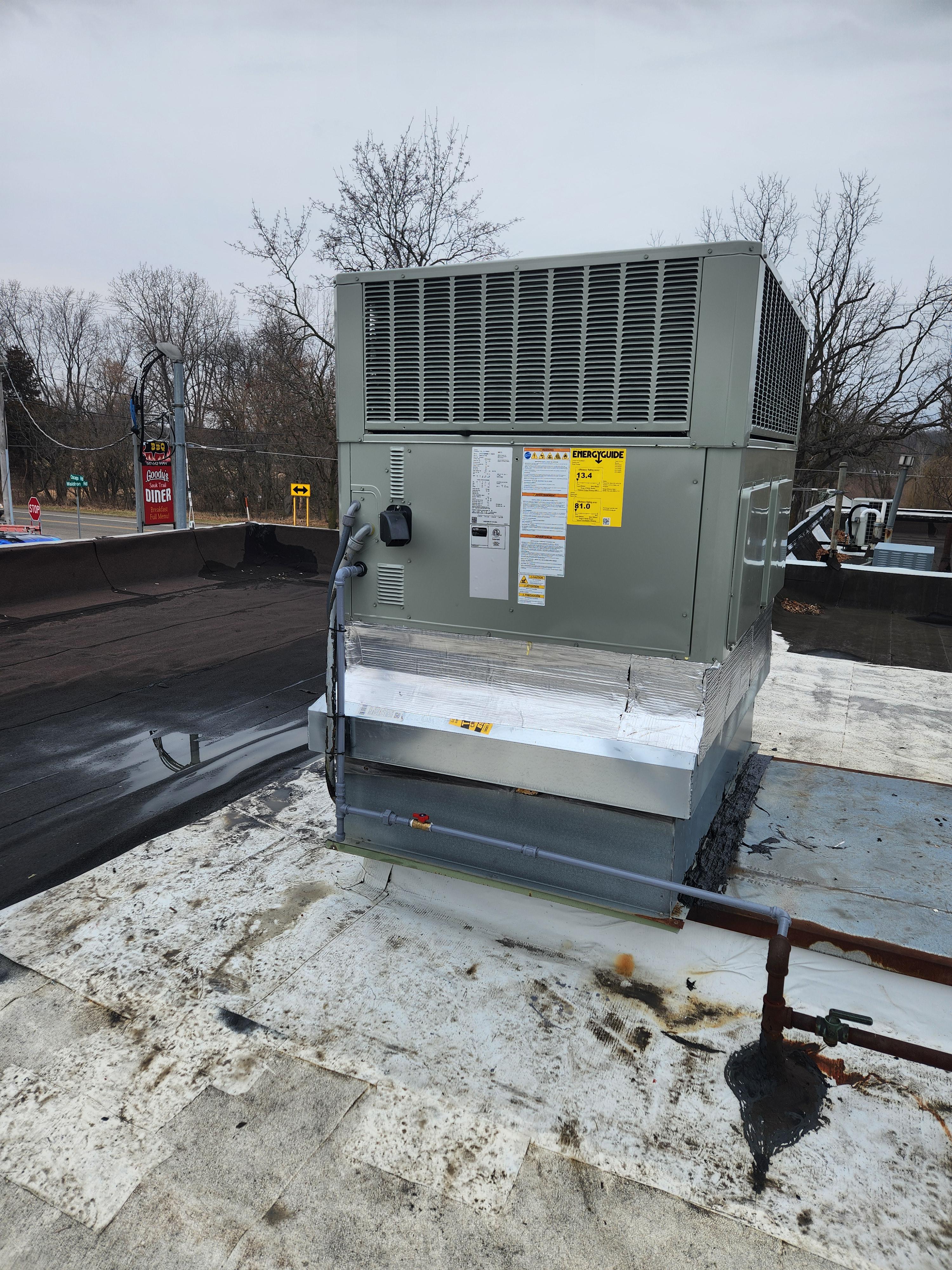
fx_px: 843
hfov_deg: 58.9
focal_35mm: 23
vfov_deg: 73.9
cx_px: 476
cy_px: 635
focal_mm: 5.4
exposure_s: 1/1078
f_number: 1.8
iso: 20
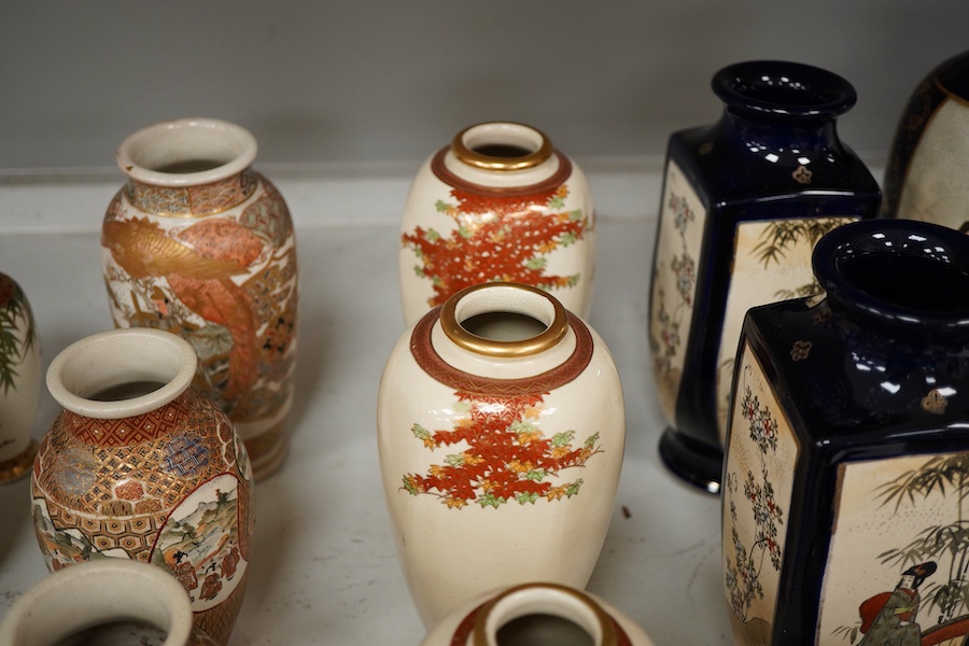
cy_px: 323
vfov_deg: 29.9
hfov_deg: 43.6
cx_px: 484
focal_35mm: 45
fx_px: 1211
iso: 1250
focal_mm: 30
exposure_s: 1/160
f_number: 5
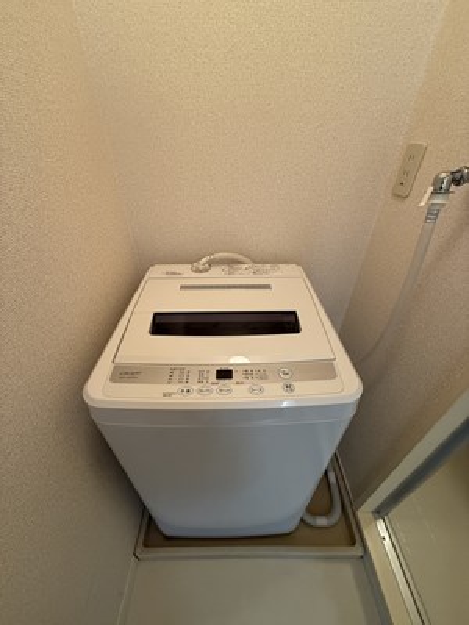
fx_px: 253
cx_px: 234
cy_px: 312
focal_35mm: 14
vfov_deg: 102.1
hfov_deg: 85.7
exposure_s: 1/100
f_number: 2.2
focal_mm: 2.22
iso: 250
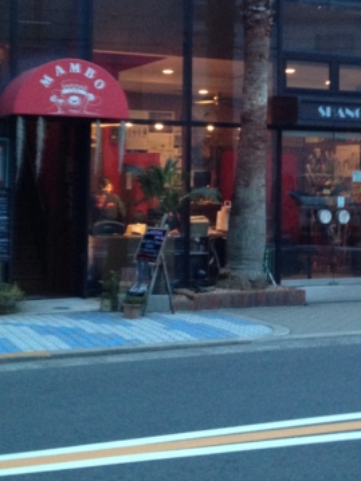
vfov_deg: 24.8
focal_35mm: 78
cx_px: 274
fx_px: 1085
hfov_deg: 18.8
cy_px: 121
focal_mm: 4.28
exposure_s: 1/20
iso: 250
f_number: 2.4
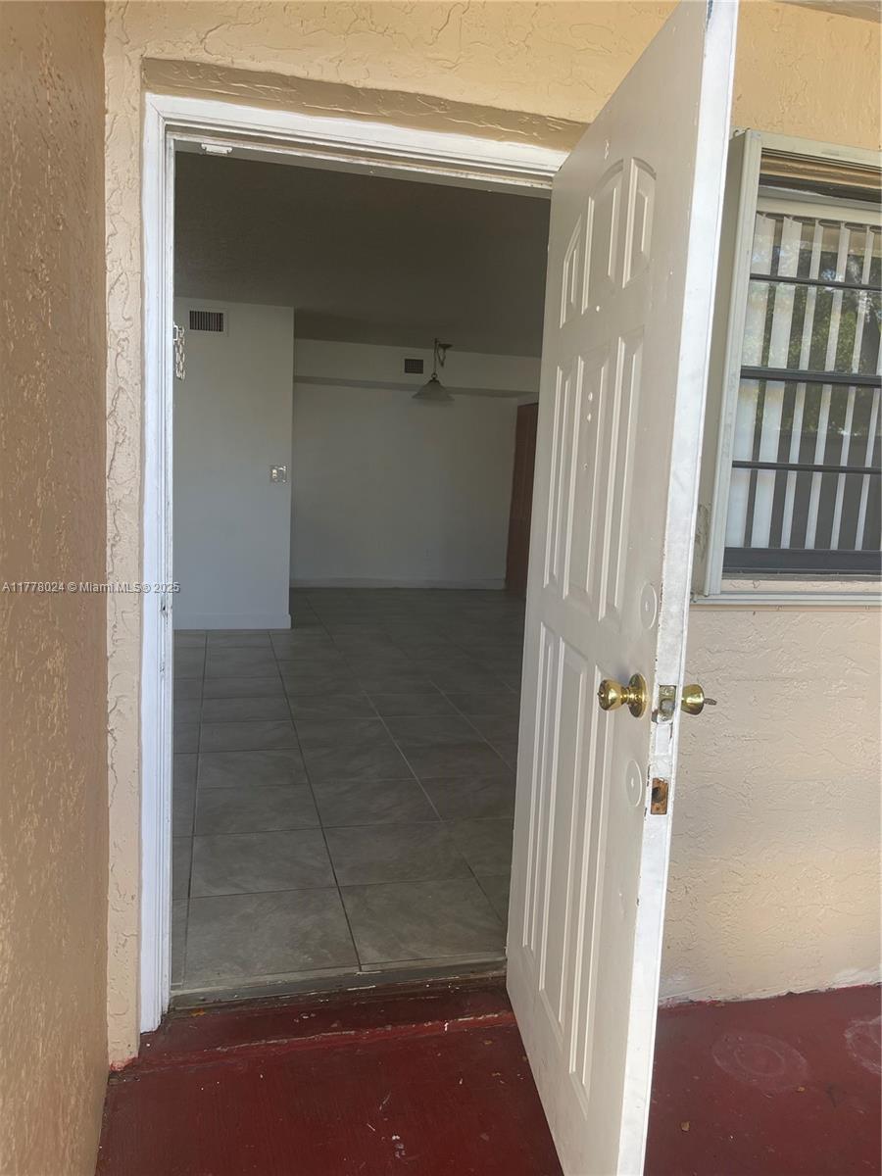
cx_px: 441
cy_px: 588
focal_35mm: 25
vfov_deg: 69.4
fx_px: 849
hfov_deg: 54.9
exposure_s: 1/121
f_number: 1.6
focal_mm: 5.1
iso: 40
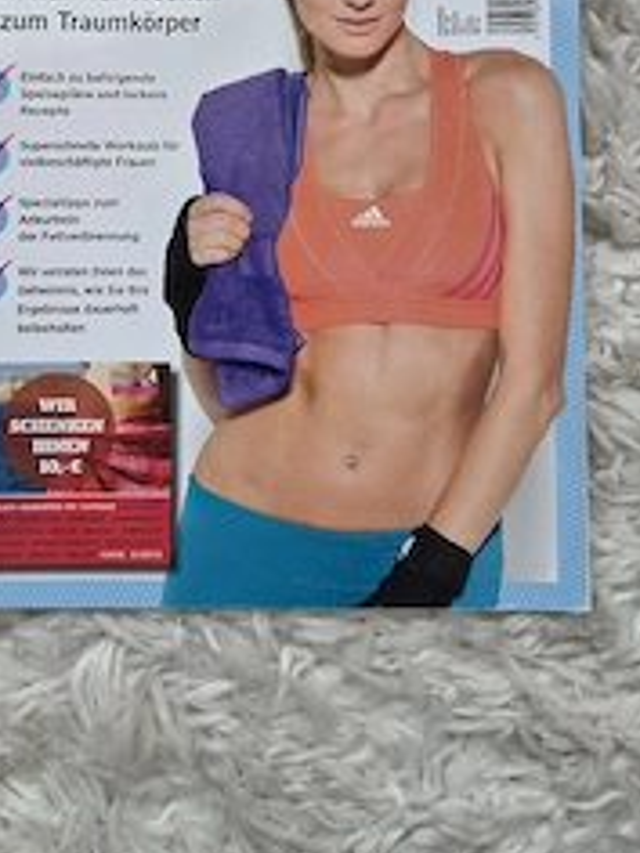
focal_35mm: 39
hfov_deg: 36.6
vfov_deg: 45.2
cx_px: 242
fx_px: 961
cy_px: 155
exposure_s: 1/182
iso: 160
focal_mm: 5.4
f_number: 1.8
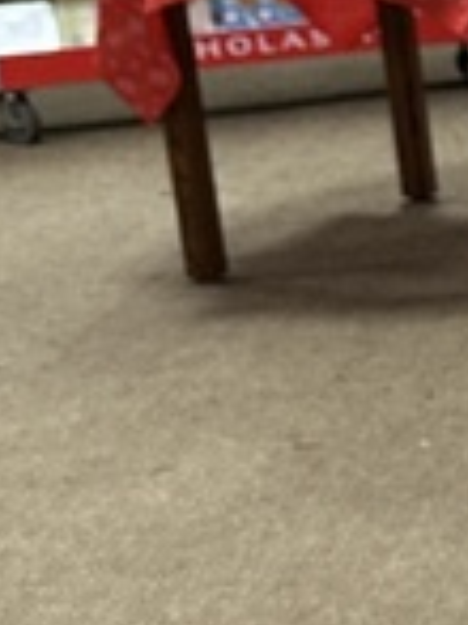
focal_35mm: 167
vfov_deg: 11.8
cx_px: 1544
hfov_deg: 7.5
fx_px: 3015
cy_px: 293
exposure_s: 1/68
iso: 250
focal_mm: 6.86
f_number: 1.78
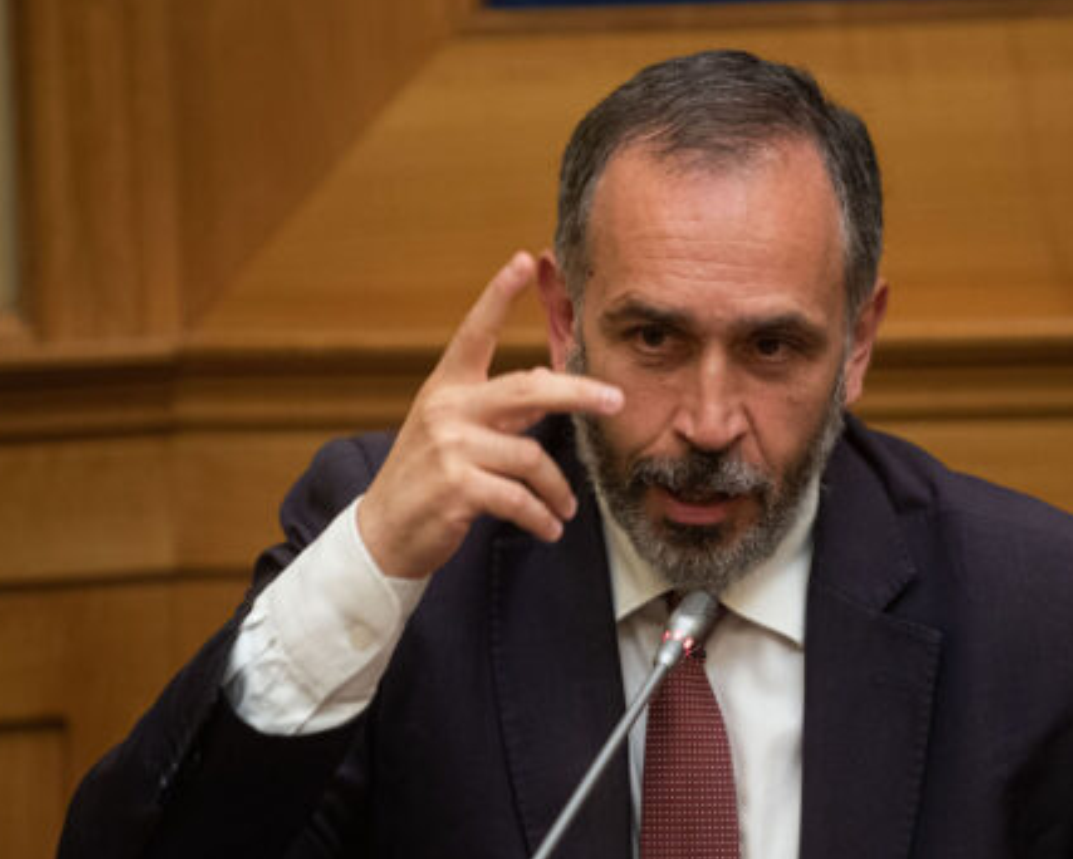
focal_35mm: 304
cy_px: 504
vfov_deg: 5.1
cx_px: 706
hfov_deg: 6.4
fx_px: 9658
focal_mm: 180
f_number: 2.8
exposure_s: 1/250
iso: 1600
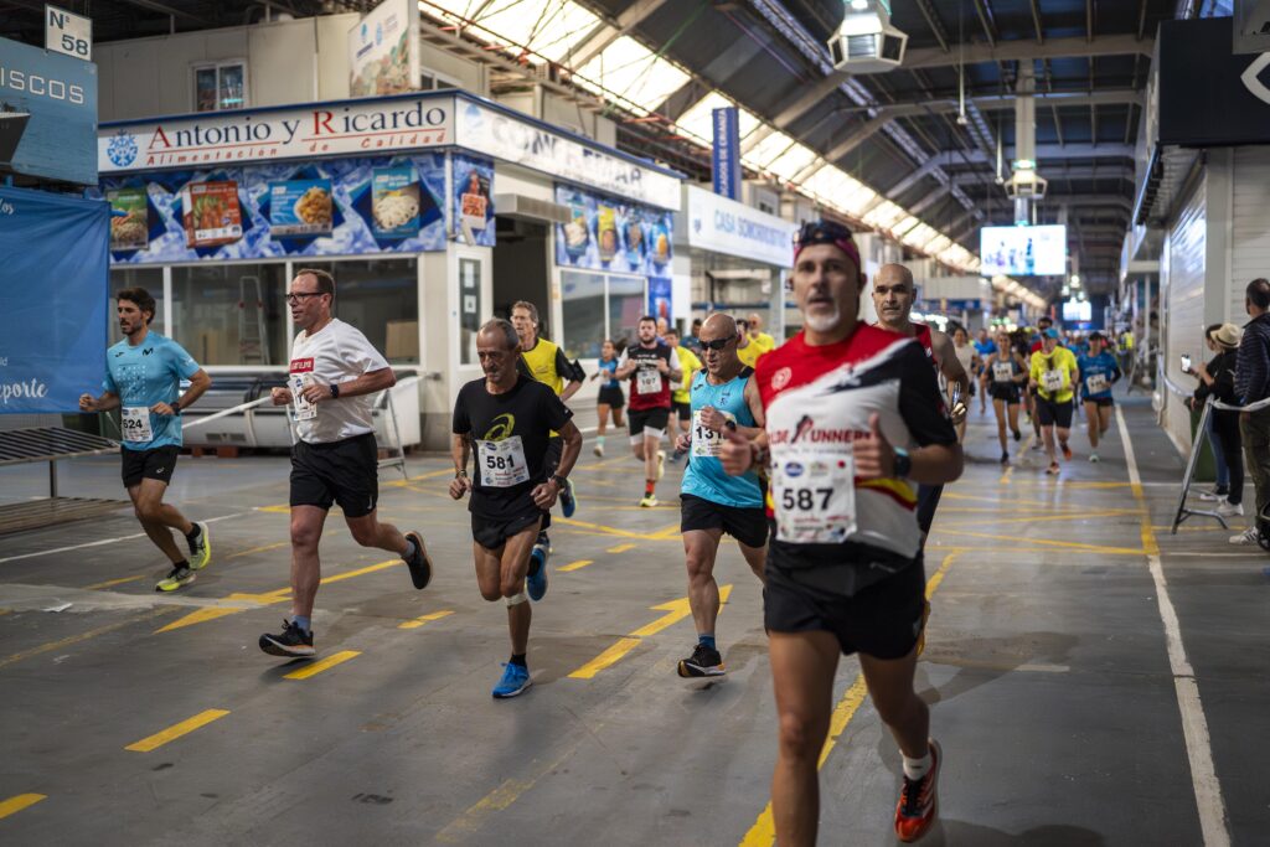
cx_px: 635
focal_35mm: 35
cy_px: 424
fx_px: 1235
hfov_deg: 54.4
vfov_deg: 37.9
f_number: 1.2
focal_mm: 35
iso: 3200
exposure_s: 1/1250
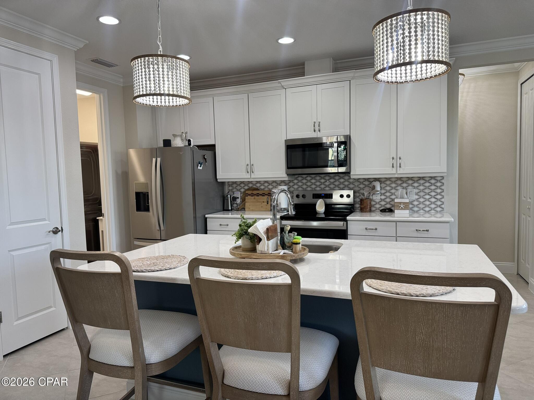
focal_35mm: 24
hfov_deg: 71.6
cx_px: 267
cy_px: 200
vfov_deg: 56.8
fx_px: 370
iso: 125
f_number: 1.78
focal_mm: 6.76
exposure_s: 1/120
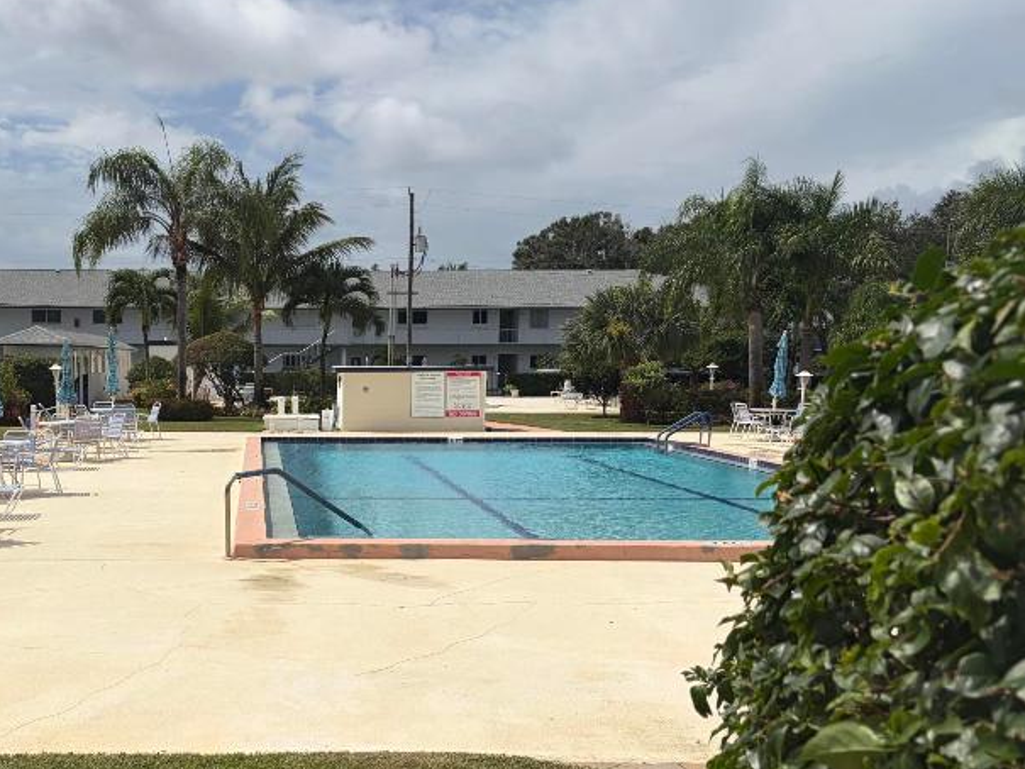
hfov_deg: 41.5
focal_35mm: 44
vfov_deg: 32.8
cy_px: 471
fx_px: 1303
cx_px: 239
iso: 50
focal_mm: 5.96
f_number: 1.6
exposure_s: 1/14493
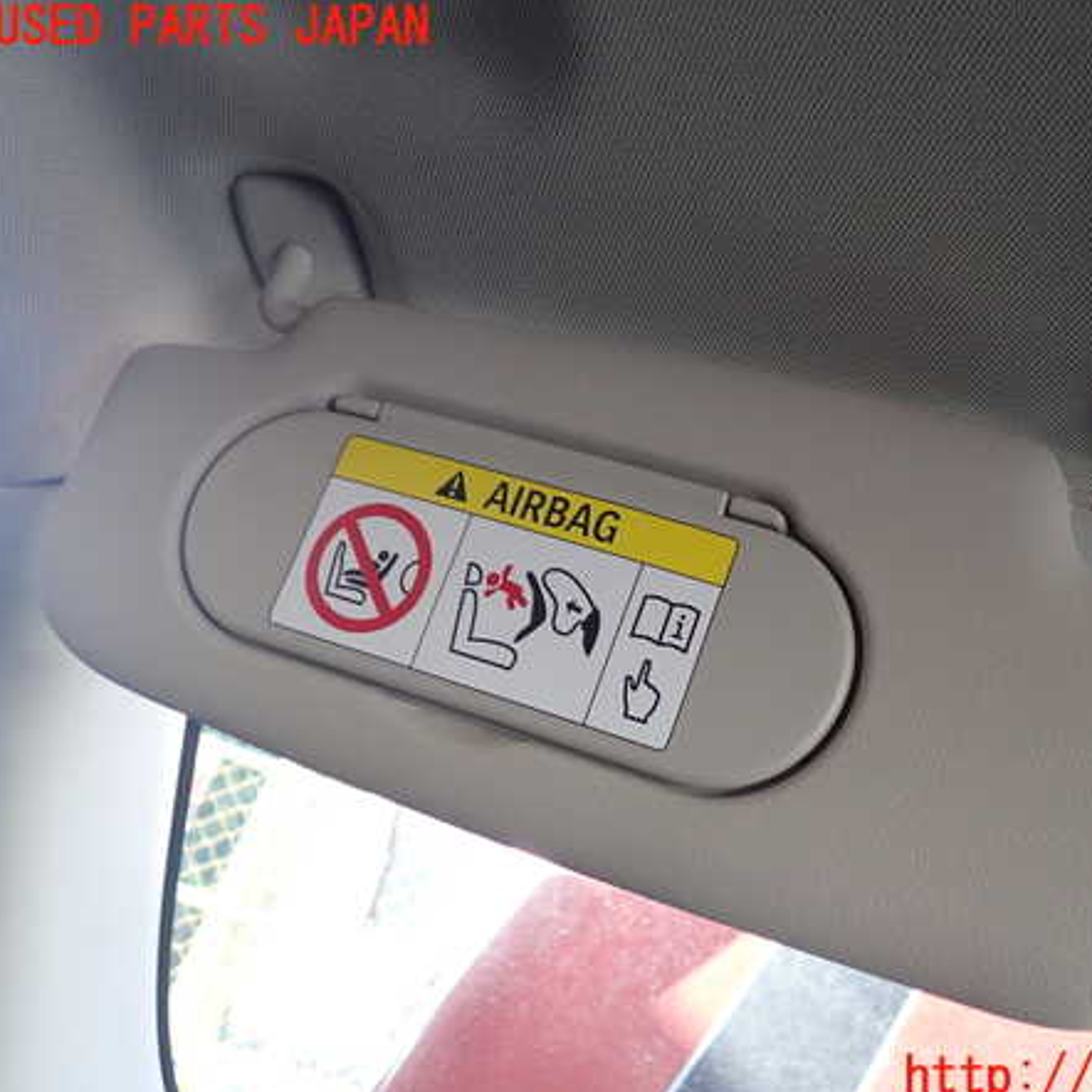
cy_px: 553
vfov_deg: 46.0
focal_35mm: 36
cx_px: 721
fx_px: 1285
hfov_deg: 45.4
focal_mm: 5.4
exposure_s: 1/60
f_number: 2.3
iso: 125
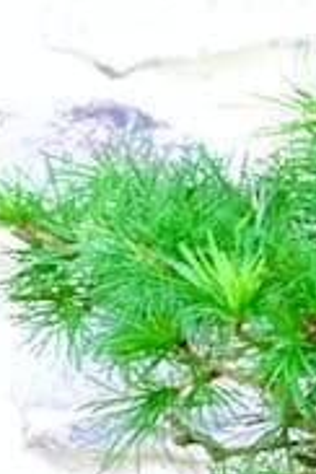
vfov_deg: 6.5
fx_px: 4134
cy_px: 759
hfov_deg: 4.3
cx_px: 681
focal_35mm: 314
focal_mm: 30.2
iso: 3200
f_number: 11
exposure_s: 1/30
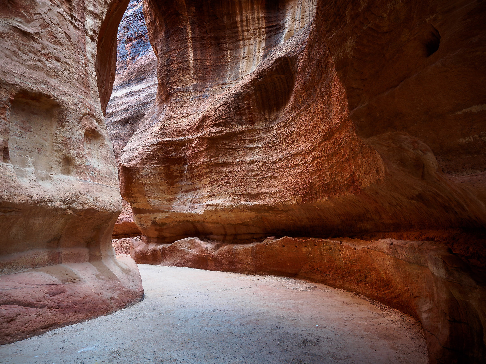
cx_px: 243
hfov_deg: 71.6
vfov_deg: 56.8
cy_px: 182
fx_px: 337
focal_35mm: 24
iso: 100
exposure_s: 1/15
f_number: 3.2
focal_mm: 12
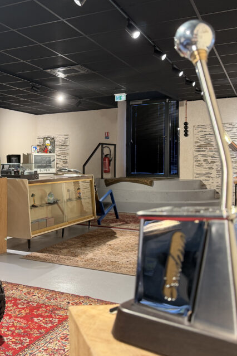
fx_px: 395
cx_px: 31
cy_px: 167
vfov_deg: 48.4
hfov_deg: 32.0
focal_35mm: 40
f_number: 1.78
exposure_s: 1/50
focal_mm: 6.76
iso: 125
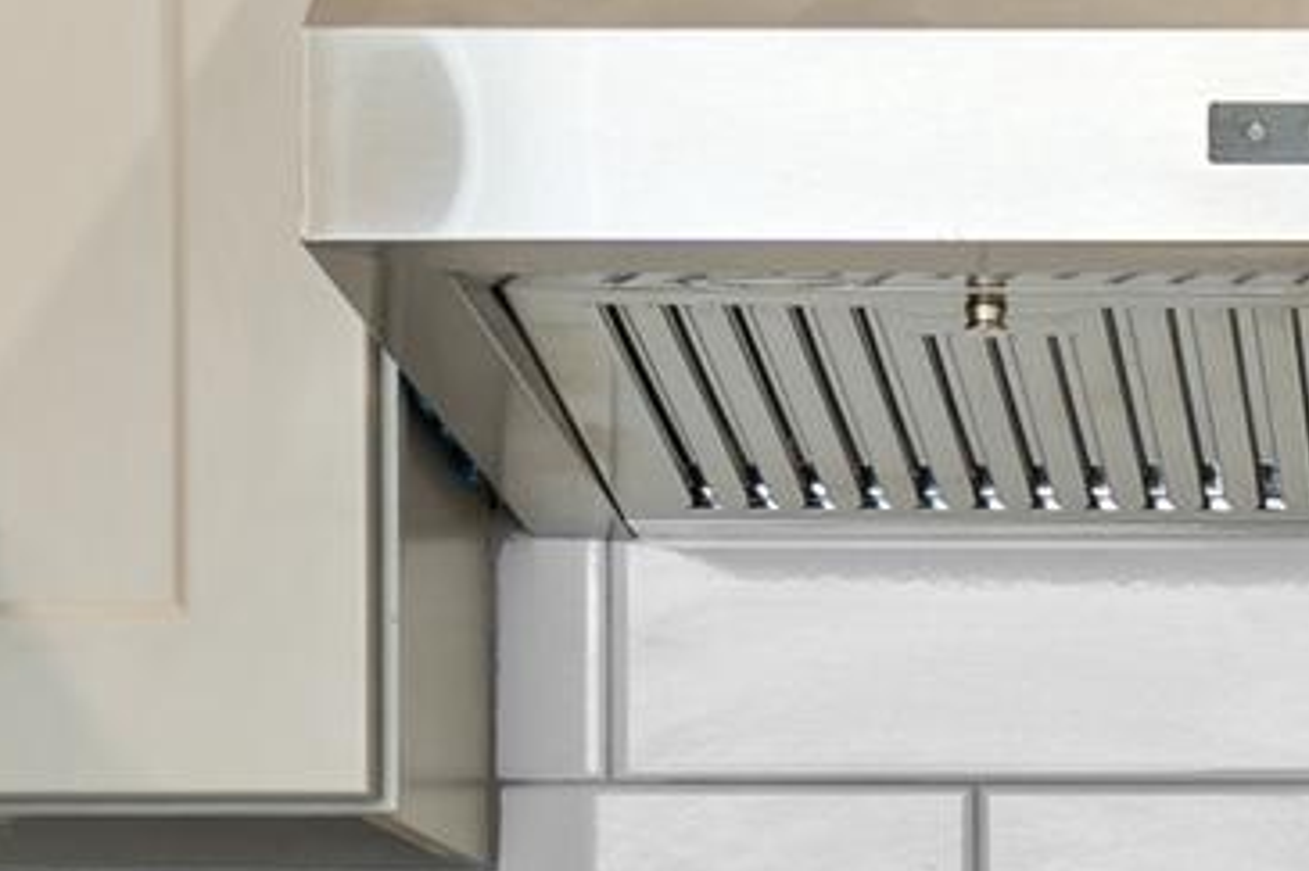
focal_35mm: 185
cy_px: 1292
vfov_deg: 7.3
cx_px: 1510
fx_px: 6723
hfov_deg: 10.9
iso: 250
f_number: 8
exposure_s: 1/2
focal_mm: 22
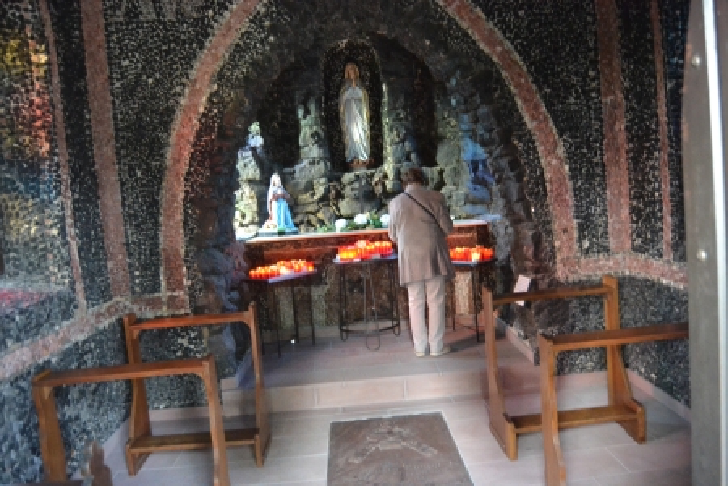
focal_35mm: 27
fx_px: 546
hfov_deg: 67.4
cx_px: 364
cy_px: 243
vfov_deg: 47.9
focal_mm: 18
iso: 3200
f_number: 3.5
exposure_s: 1/40
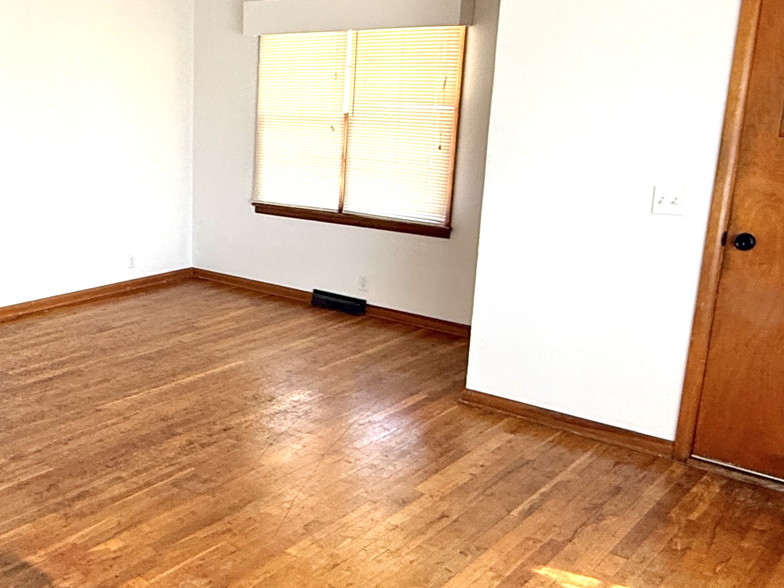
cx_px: 163
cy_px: 288
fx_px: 838
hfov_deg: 47.6
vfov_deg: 38.7
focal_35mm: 37
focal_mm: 2.22
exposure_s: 1/99
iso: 160
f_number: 2.2
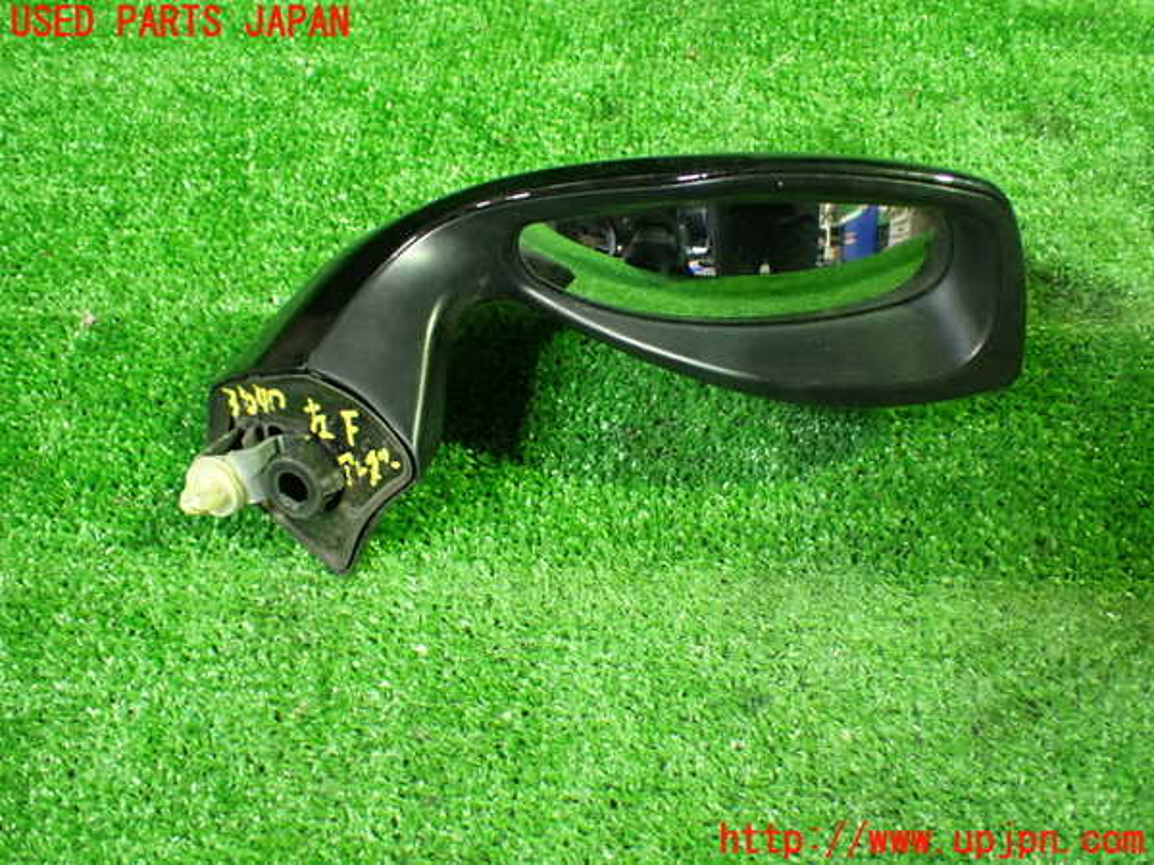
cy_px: 432
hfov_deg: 60.0
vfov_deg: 46.8
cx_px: 577
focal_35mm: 30
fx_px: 1000
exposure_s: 1/40
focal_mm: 5.4
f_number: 2.3
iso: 800
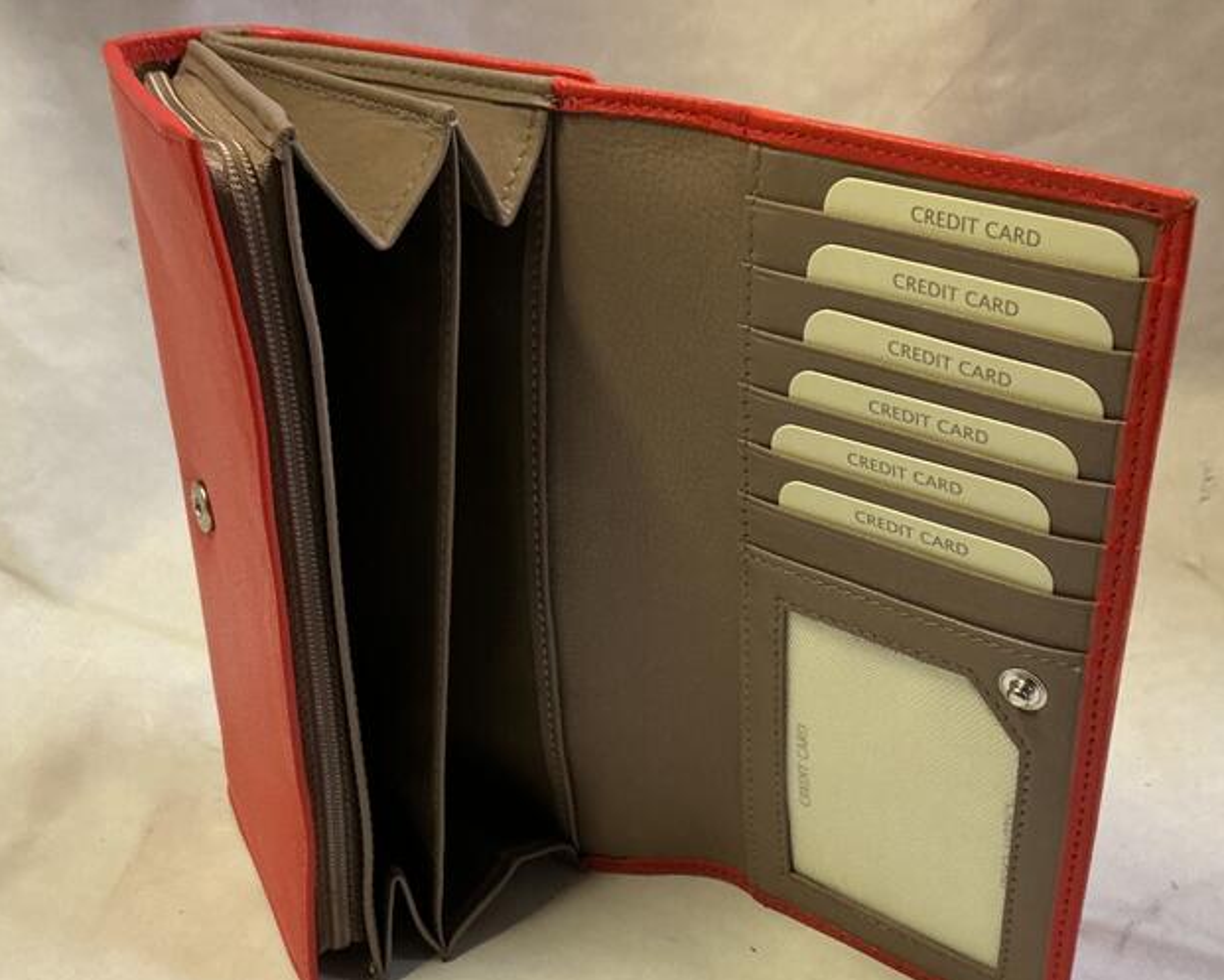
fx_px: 1485
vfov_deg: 36.4
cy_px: 555
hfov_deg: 44.6
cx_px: 710
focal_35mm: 41
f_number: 1.8
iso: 160
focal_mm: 3
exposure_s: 1/50
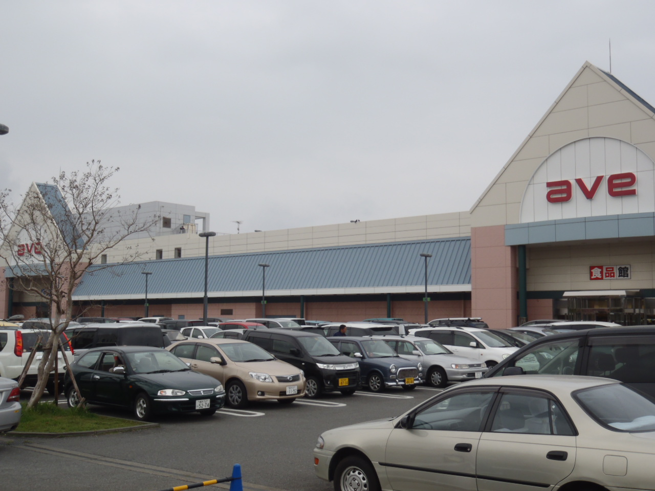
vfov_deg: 34.3
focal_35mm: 42
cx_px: 328
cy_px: 246
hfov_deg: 44.8
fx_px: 795
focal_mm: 7.57
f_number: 5
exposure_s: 1/250
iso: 64
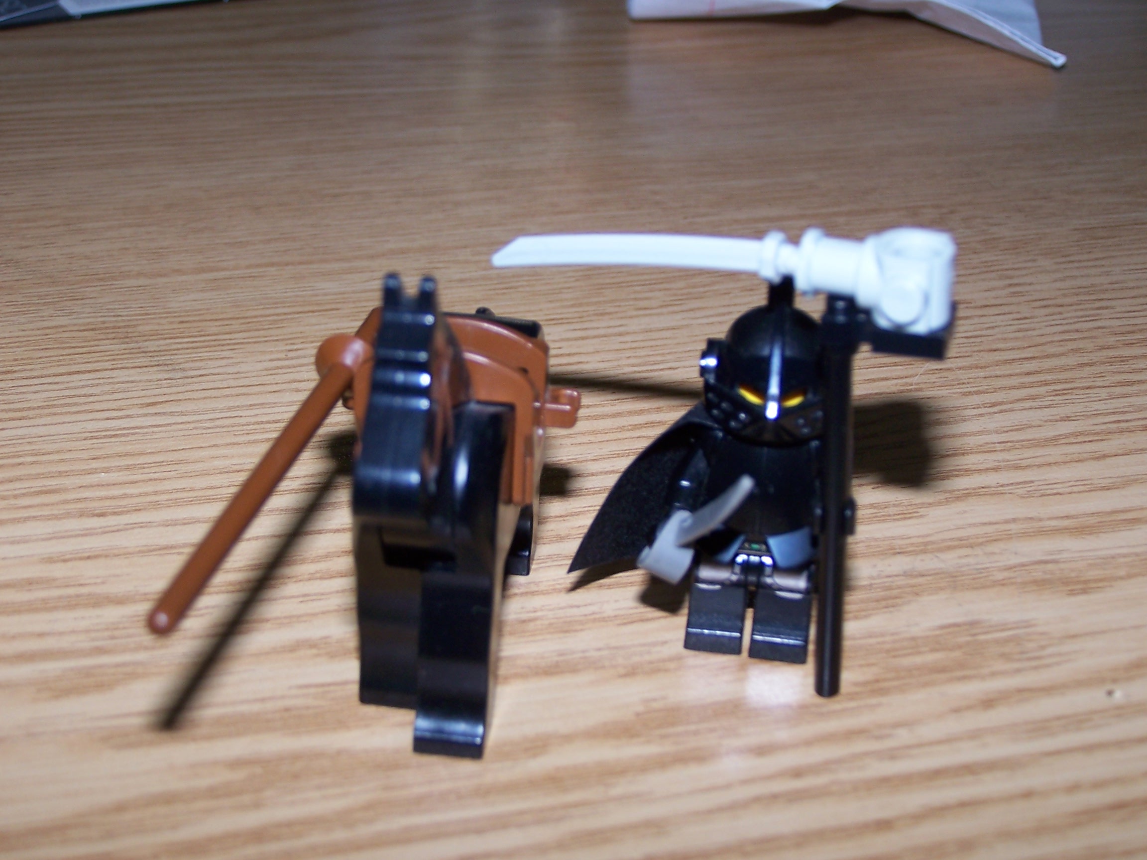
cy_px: 430
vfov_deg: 22.9
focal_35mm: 64
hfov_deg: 30.3
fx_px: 2121
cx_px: 574
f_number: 3.2
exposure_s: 1/60
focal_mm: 10.7
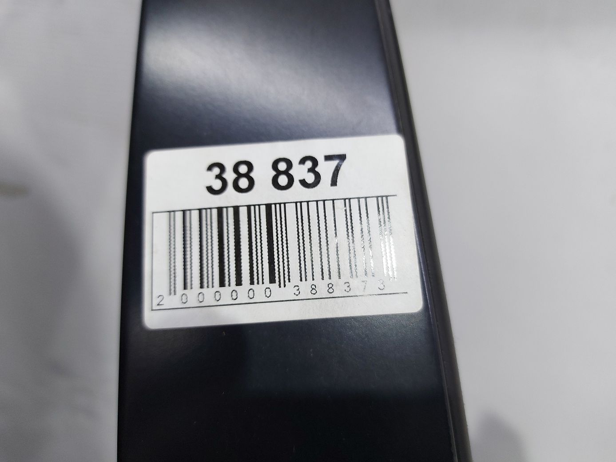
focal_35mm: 24
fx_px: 427
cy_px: 231
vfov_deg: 56.8
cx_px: 308
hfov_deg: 71.6
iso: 80
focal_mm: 5.23
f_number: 1.8
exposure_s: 1/50
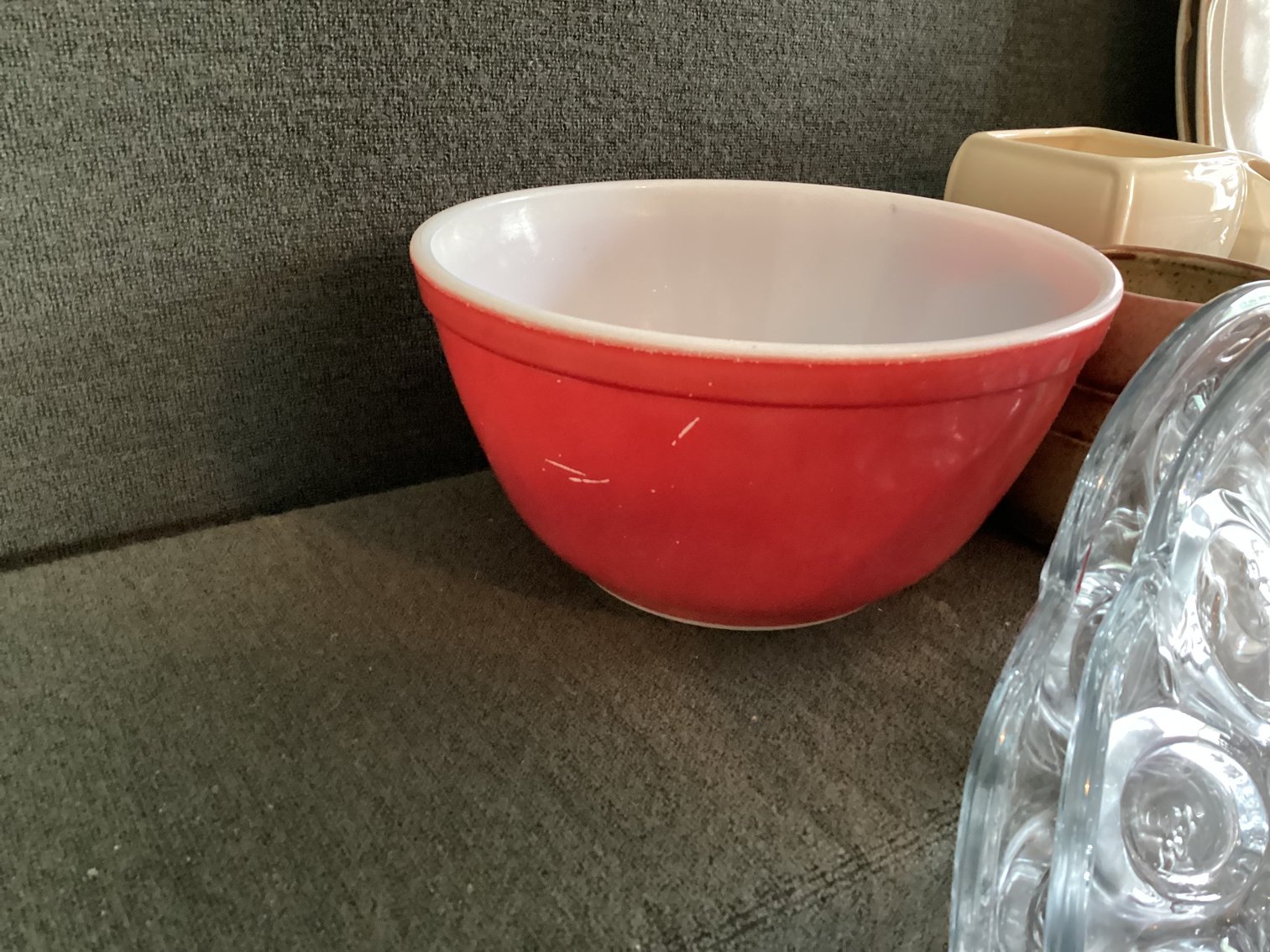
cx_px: 635
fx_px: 1137
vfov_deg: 45.4
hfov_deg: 58.3
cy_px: 476
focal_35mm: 31
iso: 640
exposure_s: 1/30
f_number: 2.4
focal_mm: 3.3
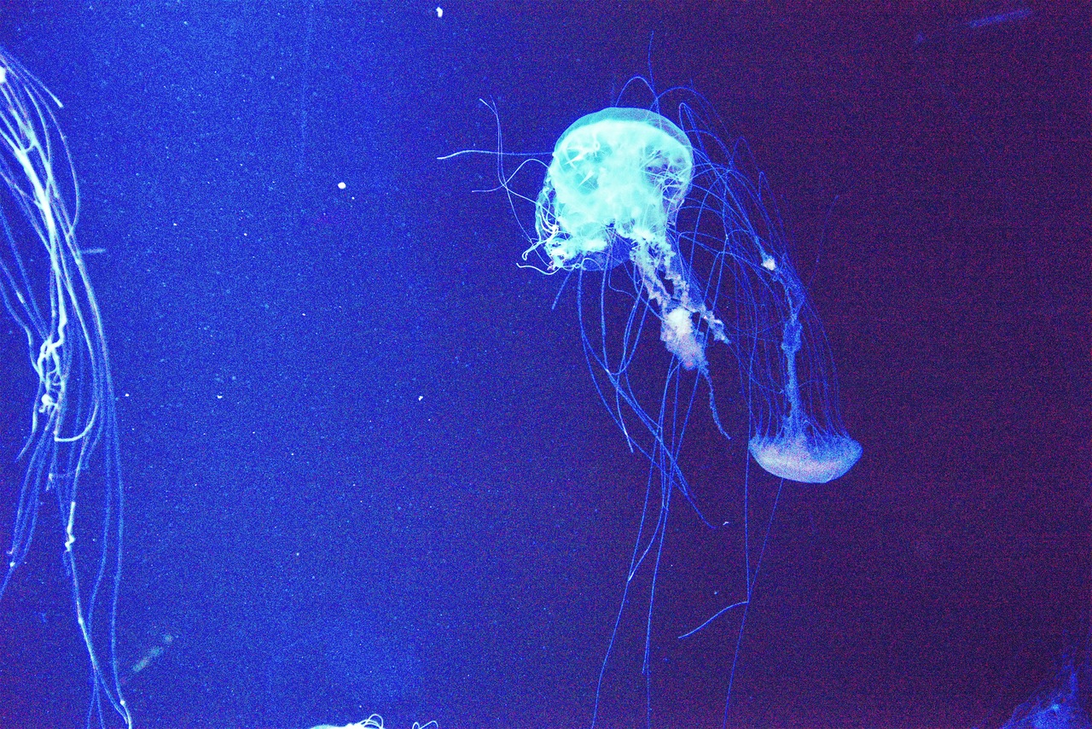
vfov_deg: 27.0
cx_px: 546
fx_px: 1517
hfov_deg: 39.6
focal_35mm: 50
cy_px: 364
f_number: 4
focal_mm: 50
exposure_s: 1/100
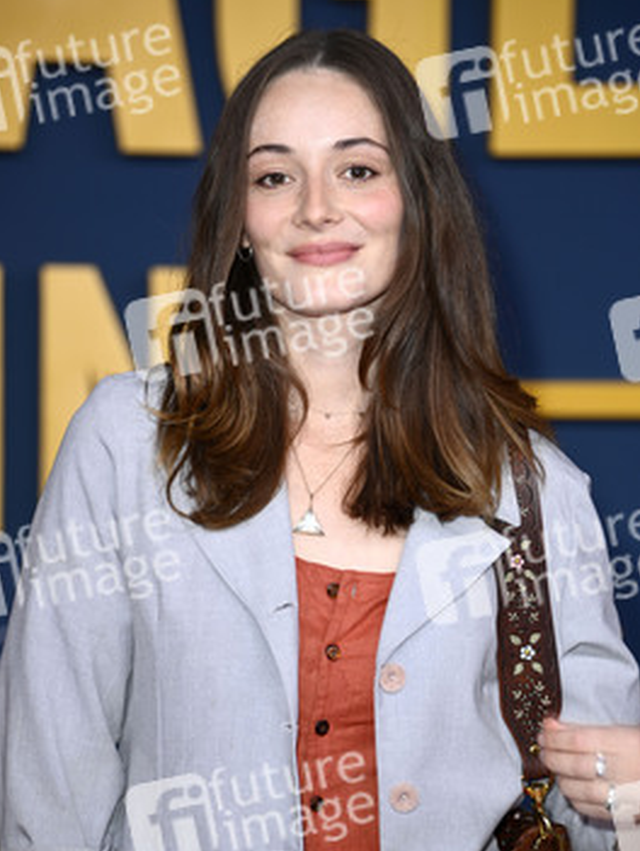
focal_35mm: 175
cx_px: 320
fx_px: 4306
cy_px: 446
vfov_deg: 11.3
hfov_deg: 8.5
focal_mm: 160
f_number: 5.6
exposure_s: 1/200
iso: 800
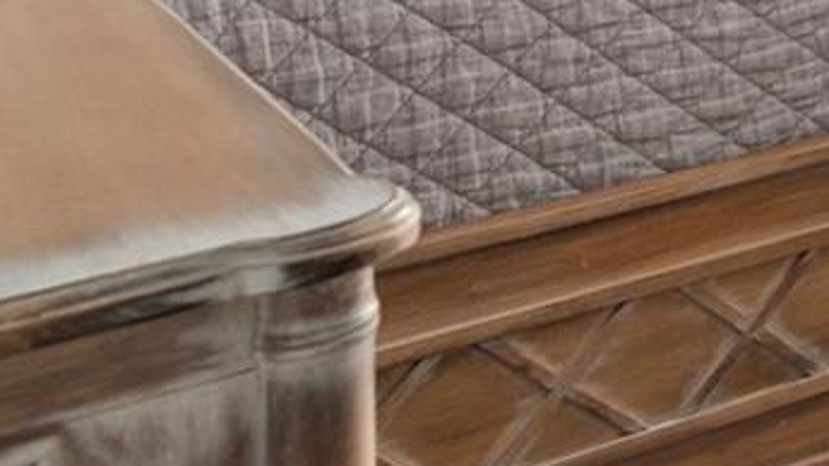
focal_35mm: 87
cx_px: 1718
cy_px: -532
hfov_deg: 17.0
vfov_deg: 12.0
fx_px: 1912
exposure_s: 1/200
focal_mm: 14
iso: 320
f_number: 13
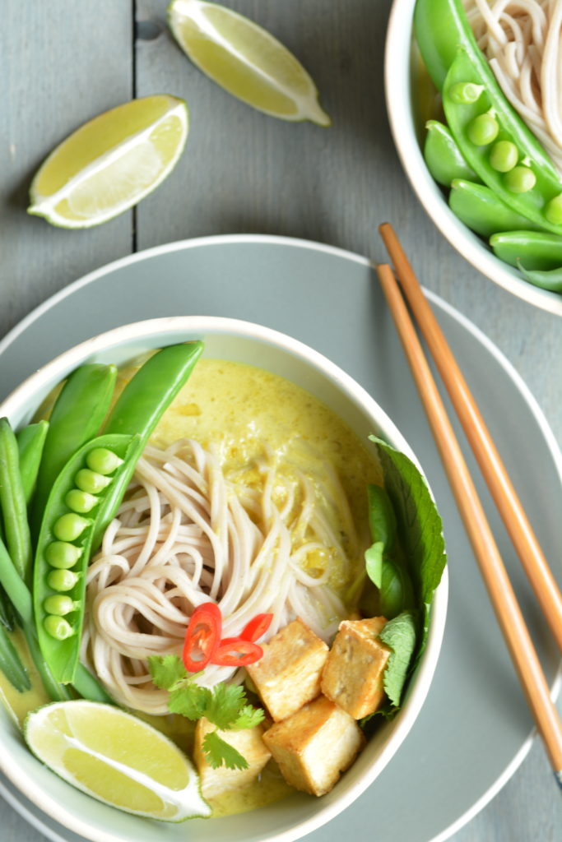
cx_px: 281
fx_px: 3687
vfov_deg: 13.0
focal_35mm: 158
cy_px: 421
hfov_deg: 8.7
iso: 200
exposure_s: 1/13
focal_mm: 105
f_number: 8
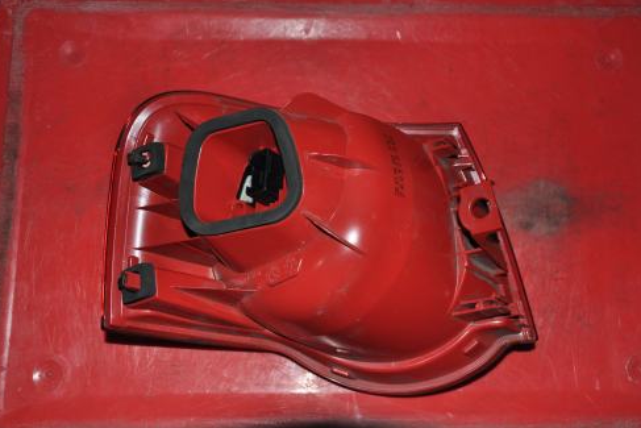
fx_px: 712
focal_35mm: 40
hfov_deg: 48.4
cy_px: 216
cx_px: 320
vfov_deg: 33.4
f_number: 4
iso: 640
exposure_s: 1/60
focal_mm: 26
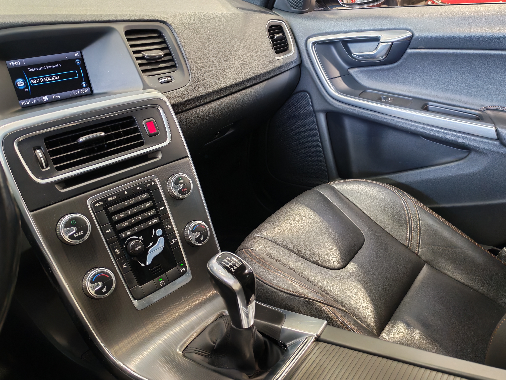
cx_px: 253
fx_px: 453
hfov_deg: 58.4
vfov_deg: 45.4
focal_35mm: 31
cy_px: 190
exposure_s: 1/50
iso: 1000
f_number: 1.9
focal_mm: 6.12
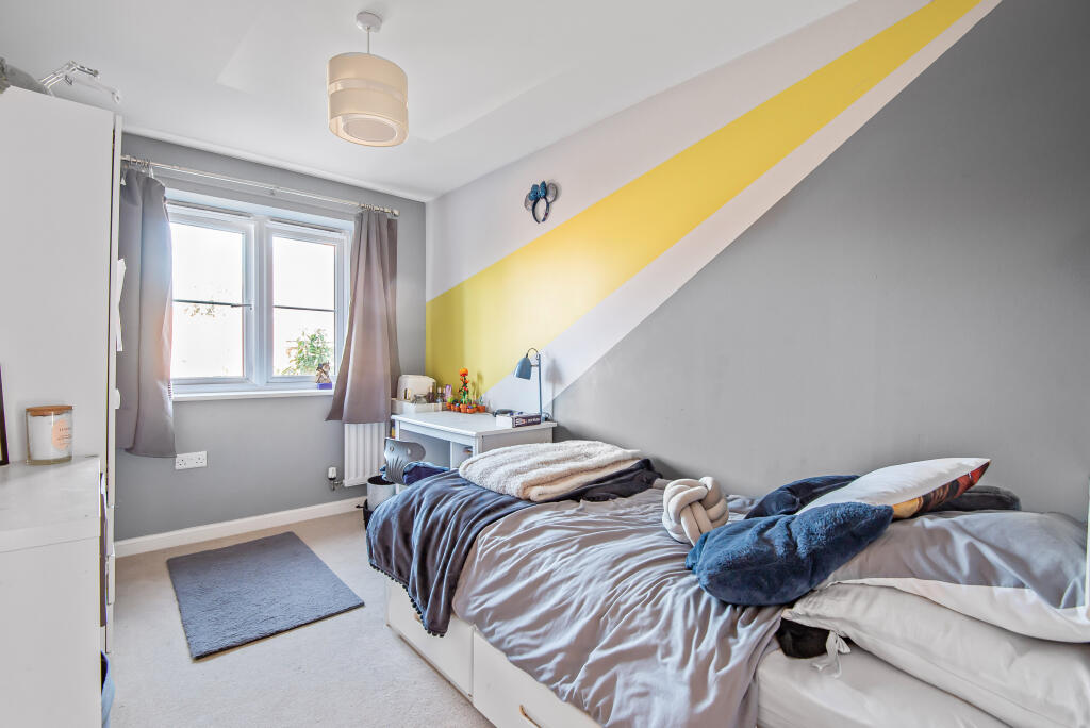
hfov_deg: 96.7
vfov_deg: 73.8
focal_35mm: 16
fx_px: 485
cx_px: 545
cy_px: 364
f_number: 7.1
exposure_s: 1/15
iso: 400
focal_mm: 16
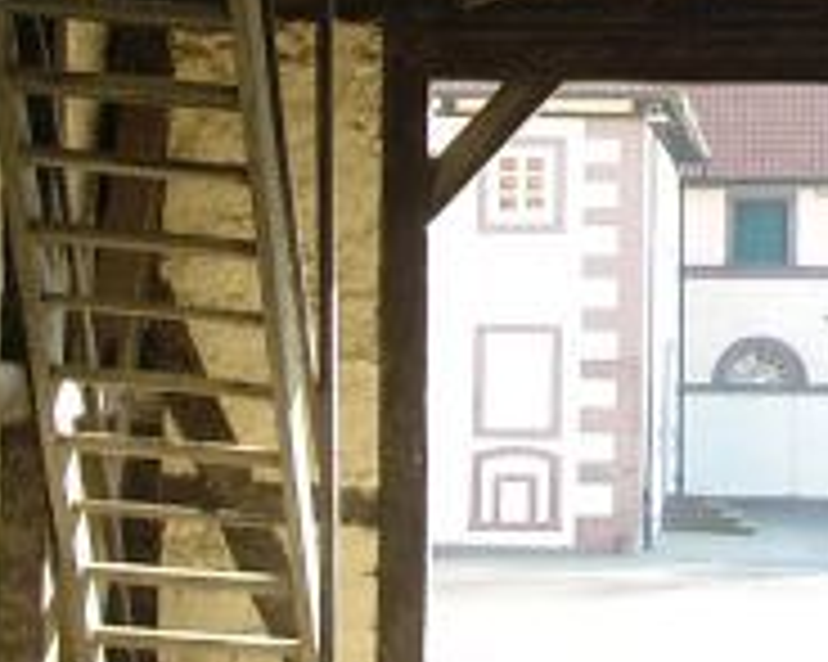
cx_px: 837
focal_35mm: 144
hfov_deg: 13.2
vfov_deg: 10.5
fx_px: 3527
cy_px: -131
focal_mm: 7.13
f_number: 4
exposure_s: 1/77.9
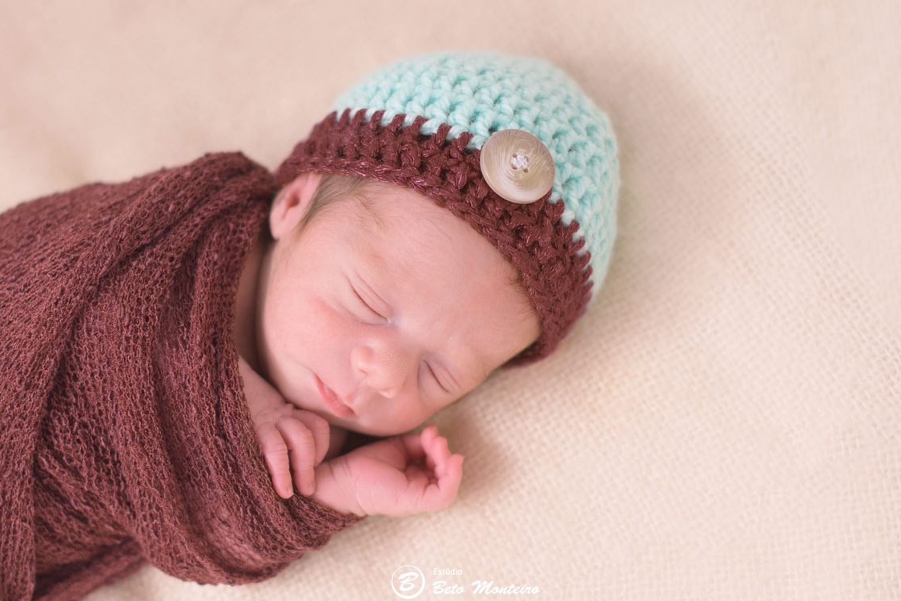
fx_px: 2002
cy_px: 296
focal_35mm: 80
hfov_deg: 25.4
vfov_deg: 17.1
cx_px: 465
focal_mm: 50
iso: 100
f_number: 2.2
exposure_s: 1/200
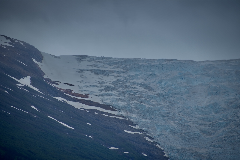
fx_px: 2000
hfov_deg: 6.9
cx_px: 120
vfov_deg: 4.6
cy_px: 80
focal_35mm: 300
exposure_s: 1/640
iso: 100
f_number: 7.1
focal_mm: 300
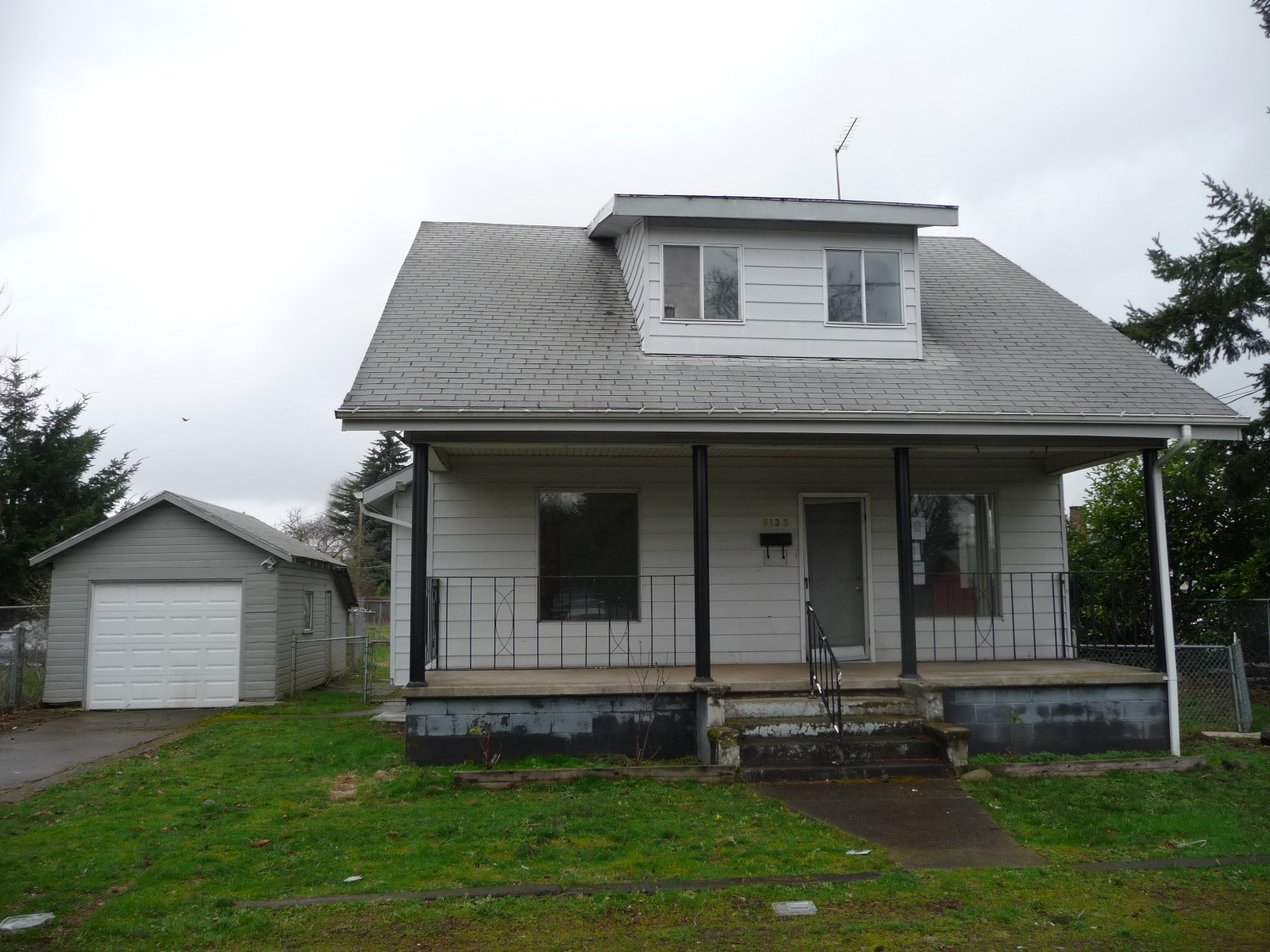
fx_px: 1027
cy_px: 476
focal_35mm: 28
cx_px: 635
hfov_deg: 63.4
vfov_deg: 49.7
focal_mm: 4.7
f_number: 3.3
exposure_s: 1/125
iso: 100
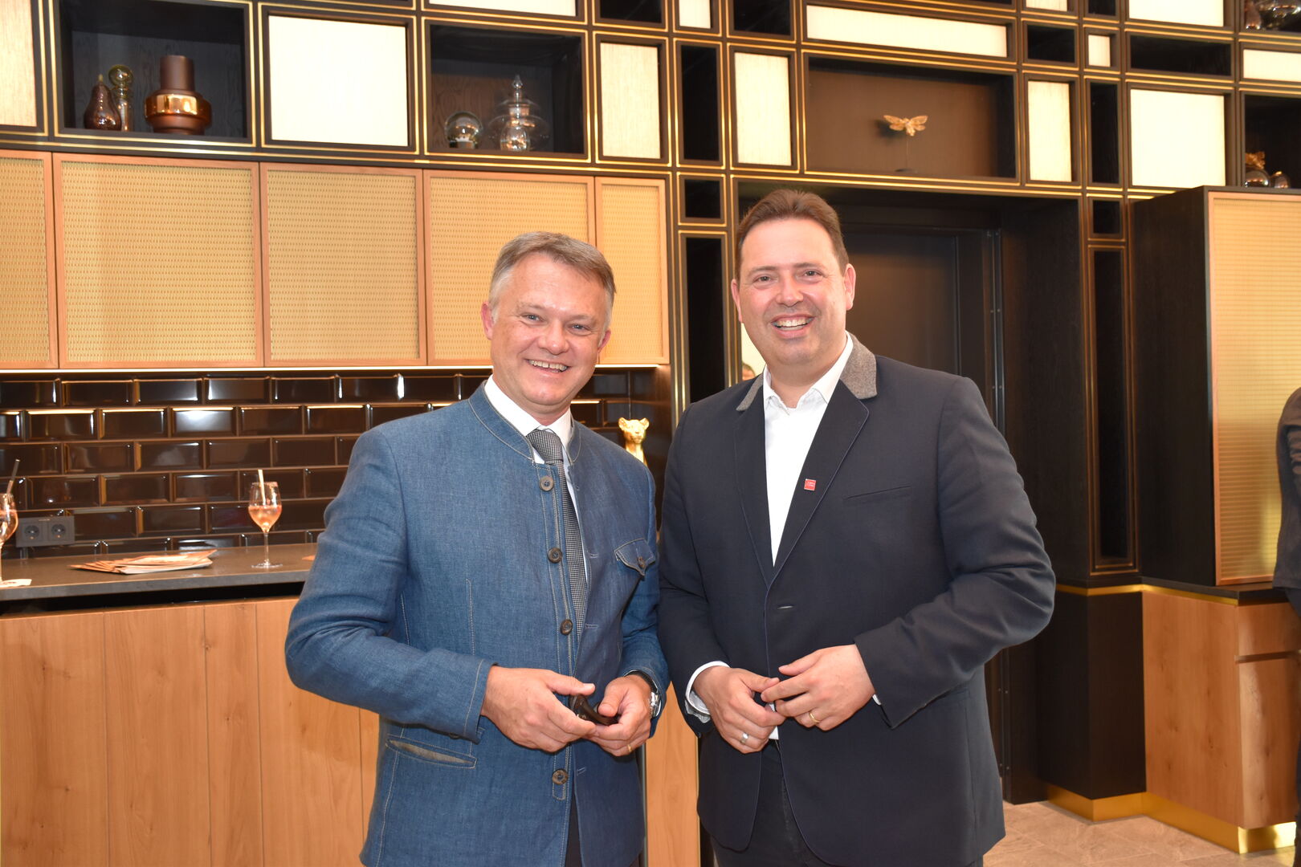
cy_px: 434
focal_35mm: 34
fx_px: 1247
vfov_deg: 38.4
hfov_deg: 55.1
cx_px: 650
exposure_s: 1/60
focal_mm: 23
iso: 800
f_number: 4
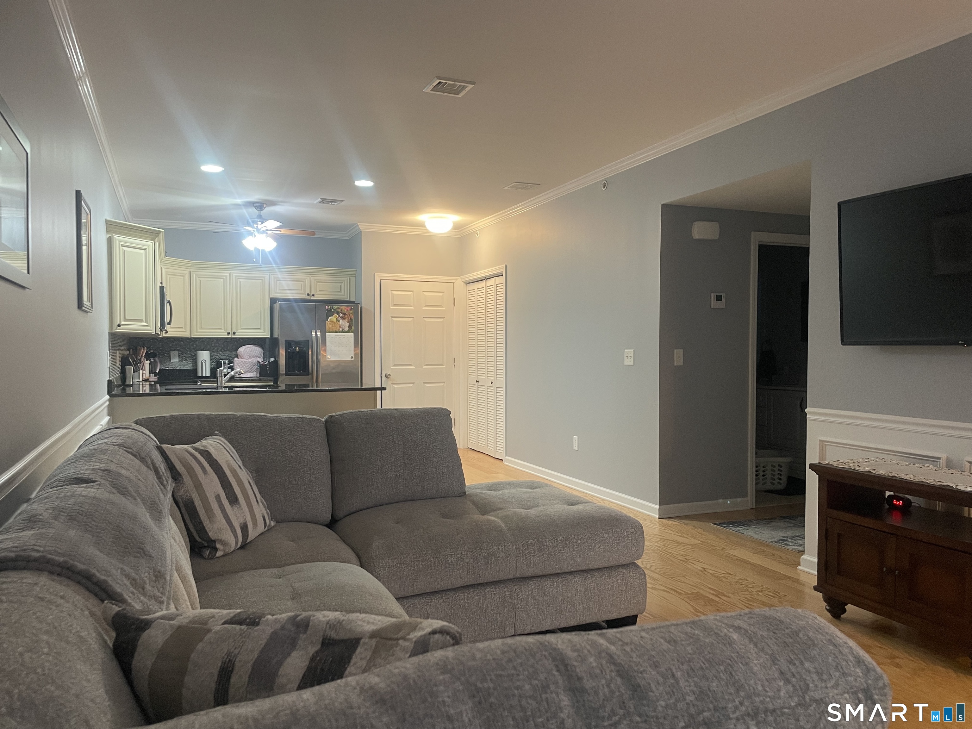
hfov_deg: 67.3
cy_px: 364
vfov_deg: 53.1
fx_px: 730
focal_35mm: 26
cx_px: 486
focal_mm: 4.2
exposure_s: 1/60
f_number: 1.6
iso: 250
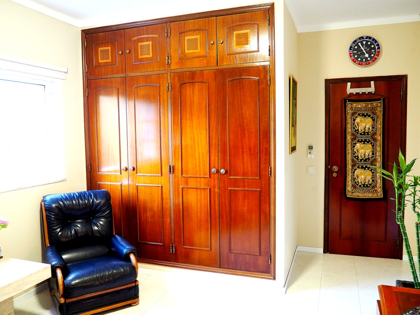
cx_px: 210
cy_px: 158
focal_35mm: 28
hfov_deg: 63.4
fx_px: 340
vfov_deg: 49.7
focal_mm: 14
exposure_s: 1/25
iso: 1600
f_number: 3.5
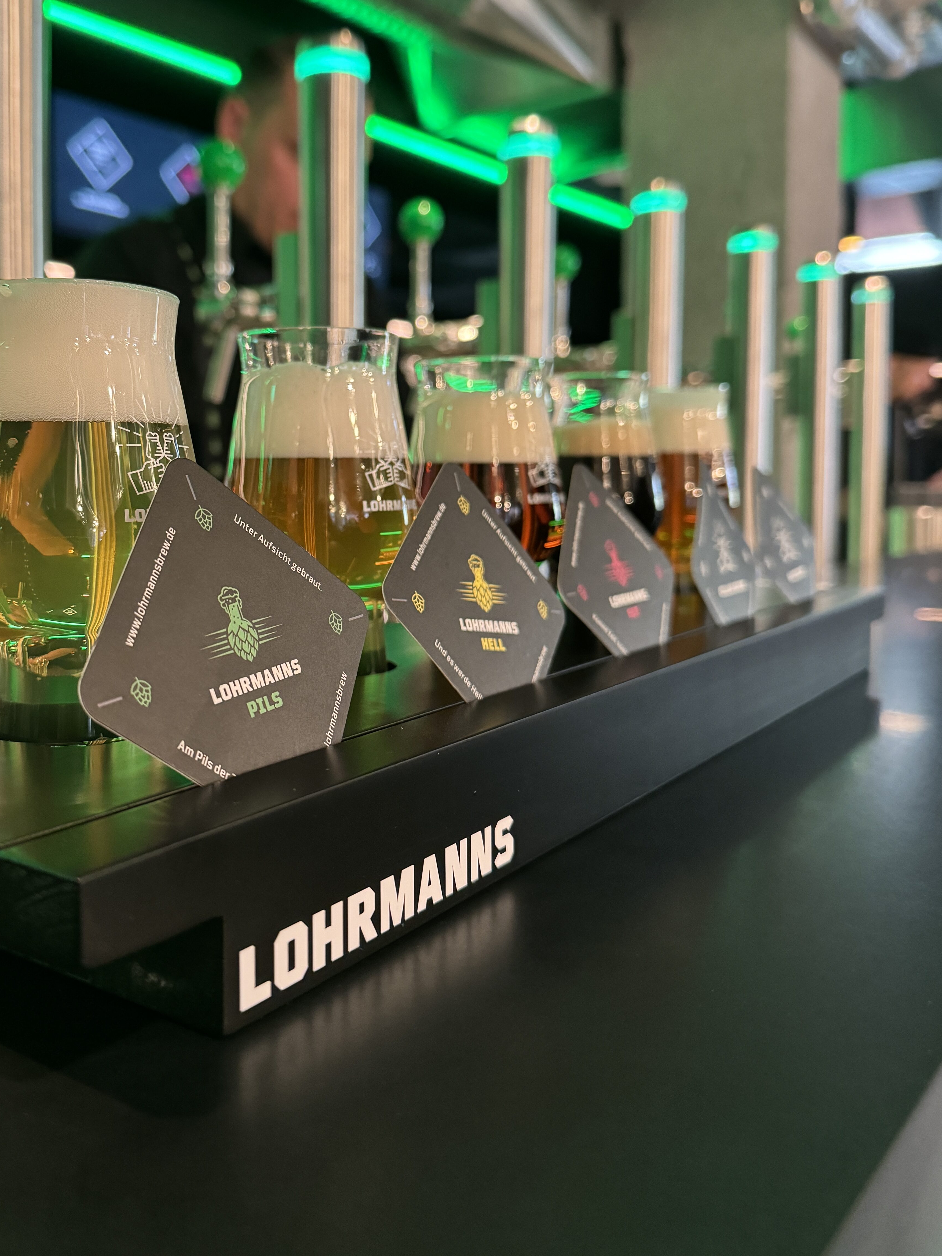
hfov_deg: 46.4
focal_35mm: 30
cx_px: 361
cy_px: 534
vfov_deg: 59.7
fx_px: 1089
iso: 800
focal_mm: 6.76
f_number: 1.78
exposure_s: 1/54
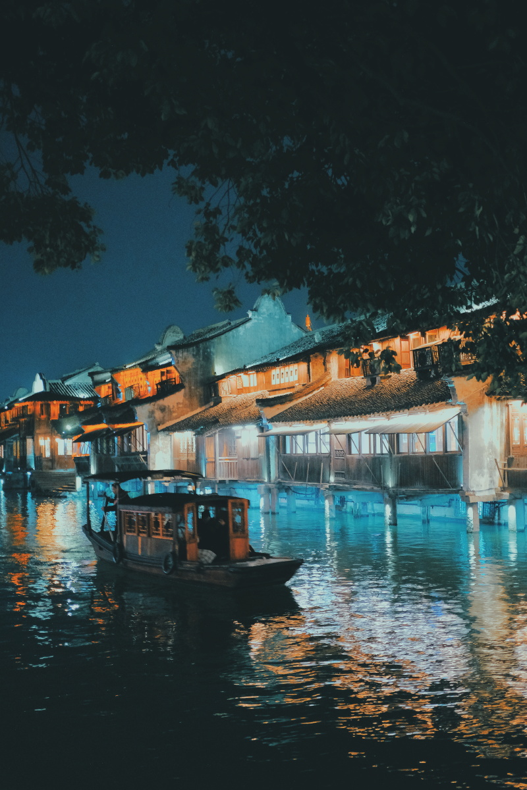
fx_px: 768
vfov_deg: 54.4
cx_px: 264
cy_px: 395
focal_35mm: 35
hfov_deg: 37.9
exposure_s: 1/15
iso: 1600
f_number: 2
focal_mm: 23
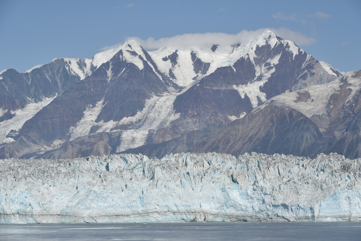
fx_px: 1224
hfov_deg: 16.8
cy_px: 120
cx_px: 180
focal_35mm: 122
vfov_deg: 11.2
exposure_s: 1/500
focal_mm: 122
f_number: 11
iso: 100
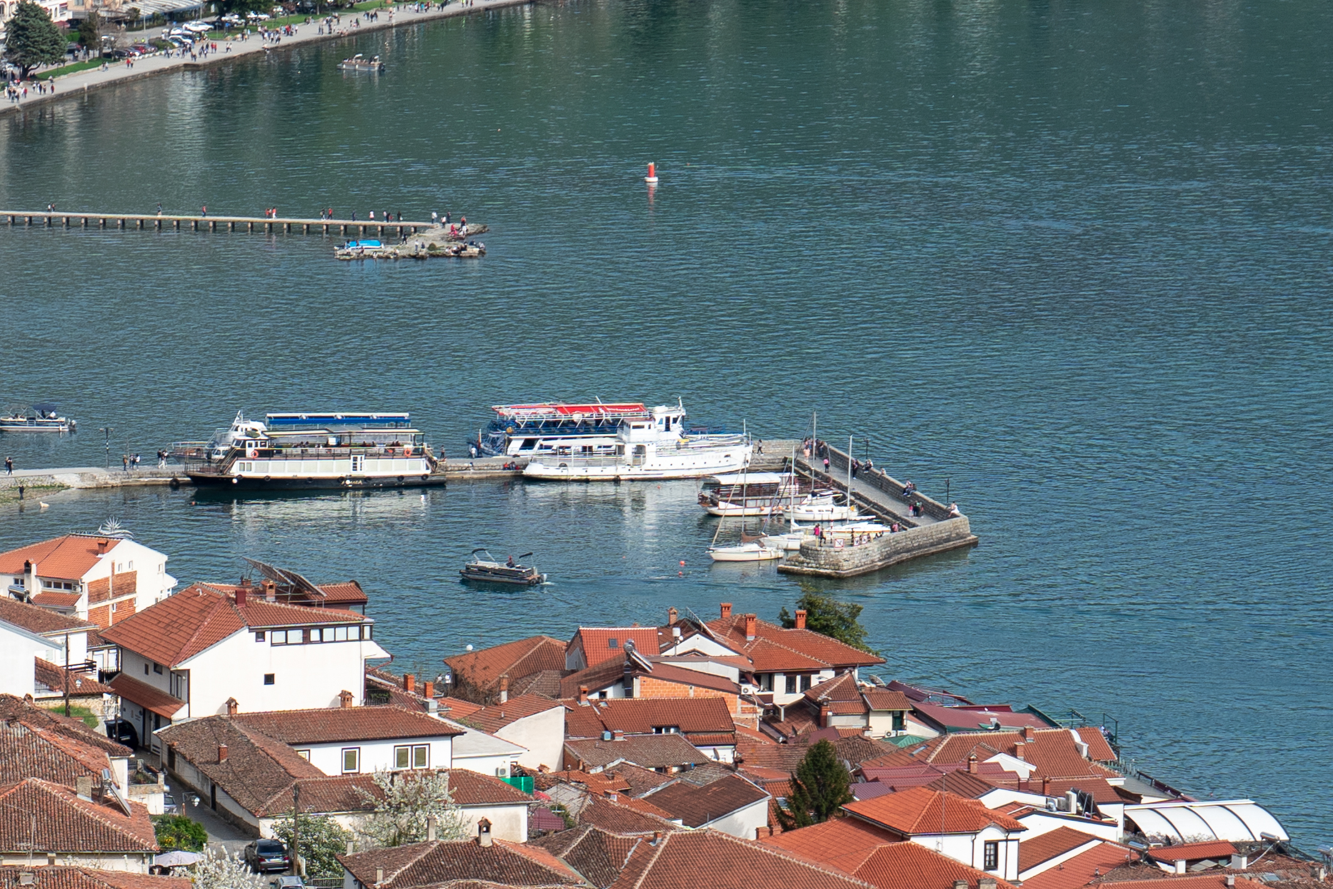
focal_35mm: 197
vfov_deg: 7.0
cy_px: 845
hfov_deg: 10.3
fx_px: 7293
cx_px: -319
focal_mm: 70
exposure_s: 1/640
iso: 100
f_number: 5
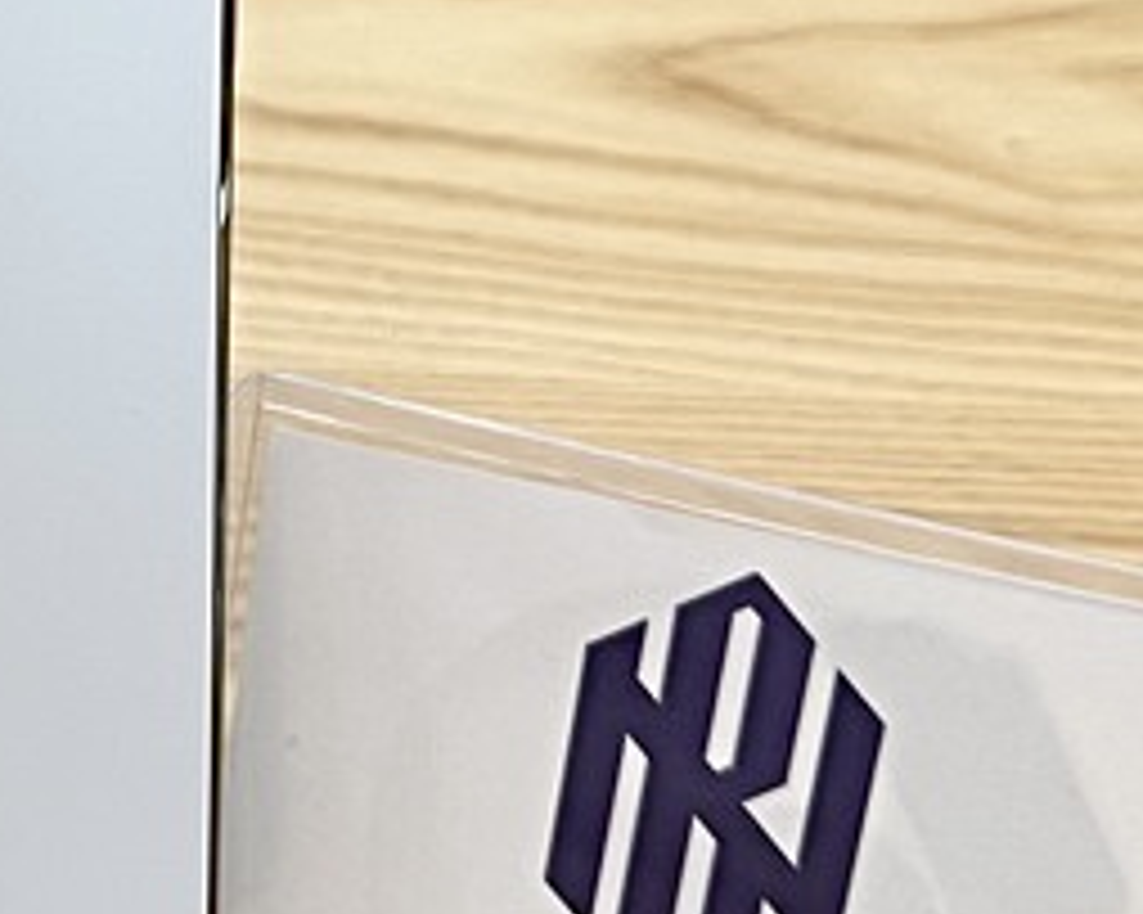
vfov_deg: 17.6
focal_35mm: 83
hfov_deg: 21.7
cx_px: -133
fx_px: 2807
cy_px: -194
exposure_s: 1/120
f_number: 1.78
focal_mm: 6.76
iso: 64
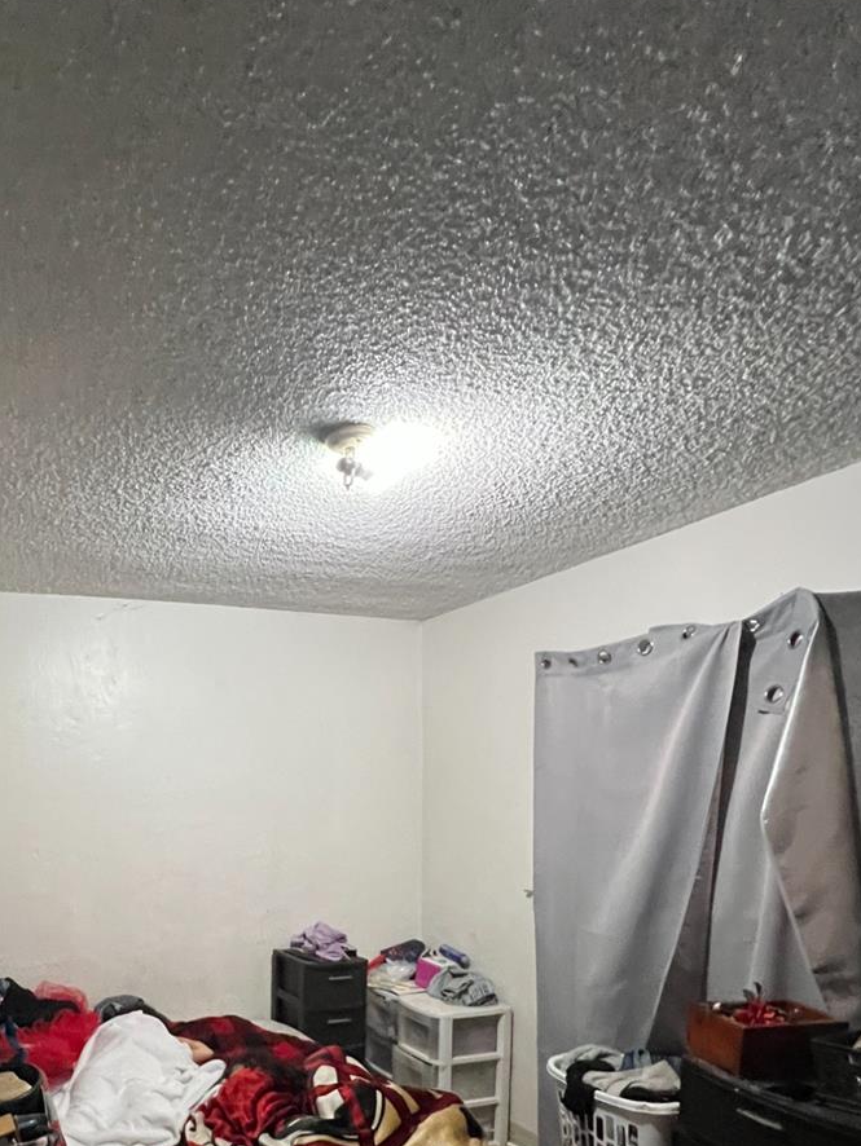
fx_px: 729
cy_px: 849
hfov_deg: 55.7
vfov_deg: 71.6
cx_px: 146
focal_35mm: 22
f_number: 1.8
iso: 500
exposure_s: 1/60
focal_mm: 1.57
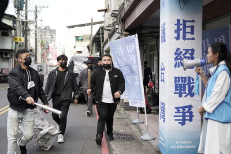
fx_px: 295
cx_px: 116
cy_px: 77
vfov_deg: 29.3
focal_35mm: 46
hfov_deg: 42.7
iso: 100
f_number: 2.2
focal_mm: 46
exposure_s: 1/500
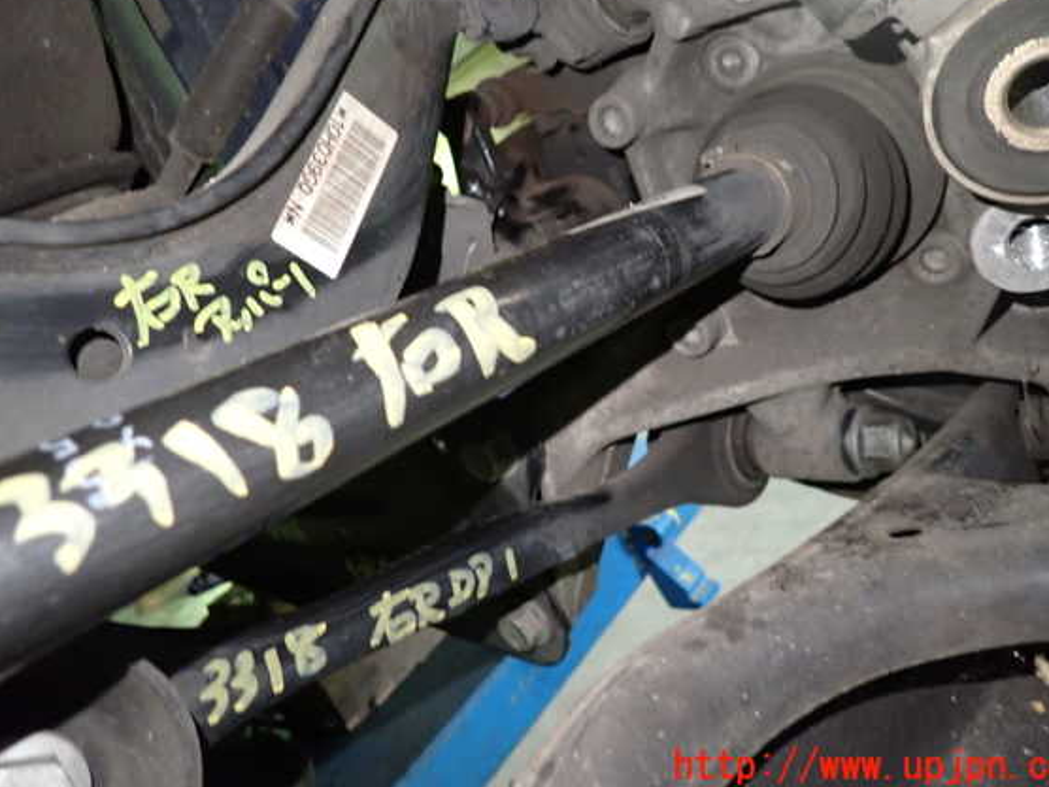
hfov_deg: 65.3
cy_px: 366
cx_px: 534
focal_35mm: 27
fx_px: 818
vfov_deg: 51.3
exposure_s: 1/25
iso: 800
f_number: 2
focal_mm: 4.5
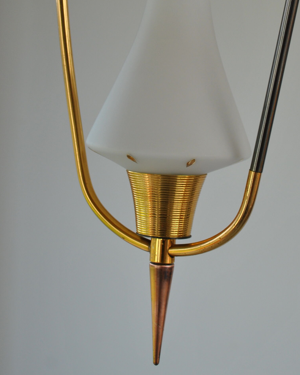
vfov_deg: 19.3
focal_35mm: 98
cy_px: 68
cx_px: 192
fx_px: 1087
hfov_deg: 15.7
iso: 200
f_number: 5.6
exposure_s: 1/125
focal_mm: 34
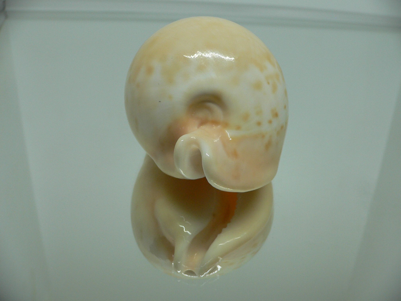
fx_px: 405
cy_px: 150
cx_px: 200
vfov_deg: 40.7
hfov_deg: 52.6
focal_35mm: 35
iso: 100
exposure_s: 1/60
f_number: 2.8
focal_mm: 4.6
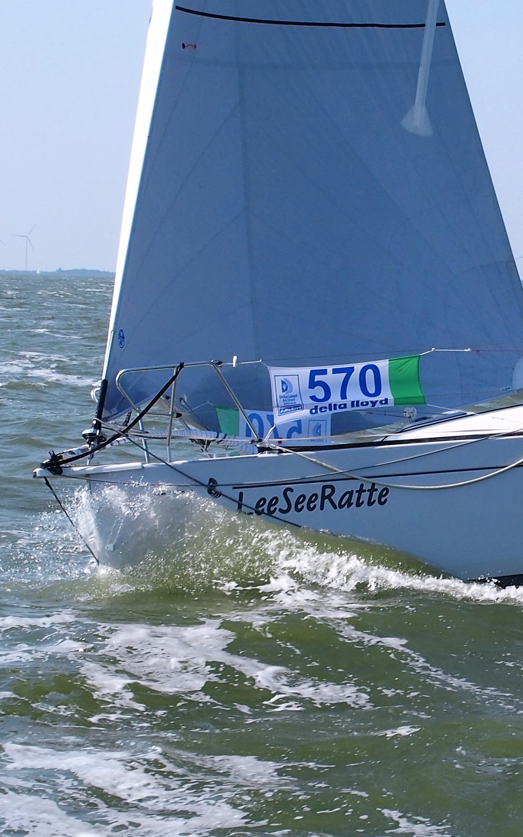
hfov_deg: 9.4
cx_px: 556
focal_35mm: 138
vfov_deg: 15.1
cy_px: 329
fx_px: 3148
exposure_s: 1/640
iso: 100
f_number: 5
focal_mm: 13.2
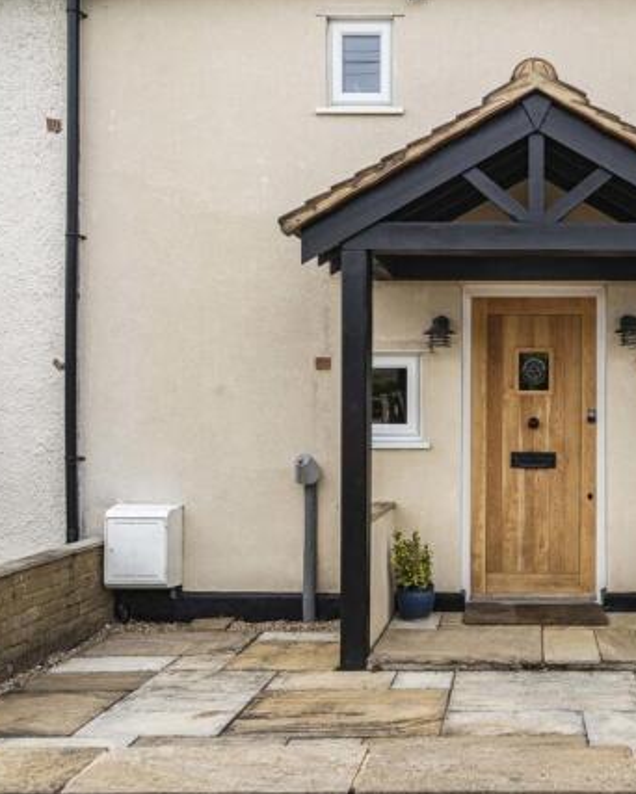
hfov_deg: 39.3
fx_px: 846
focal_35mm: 36
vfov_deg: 50.3
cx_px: 523
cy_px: 397
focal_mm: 25
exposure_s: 1/80
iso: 100
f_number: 9
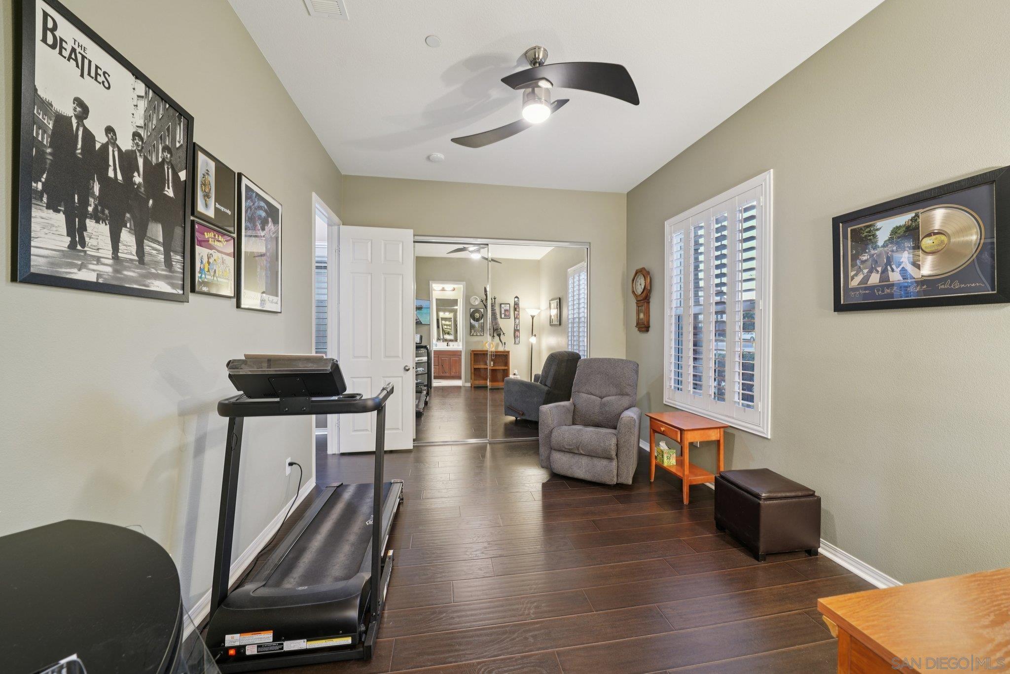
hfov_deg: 108.3
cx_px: 505
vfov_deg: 85.4
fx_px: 365
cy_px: 337
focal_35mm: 13
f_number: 8
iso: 400
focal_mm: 13
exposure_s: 1/2
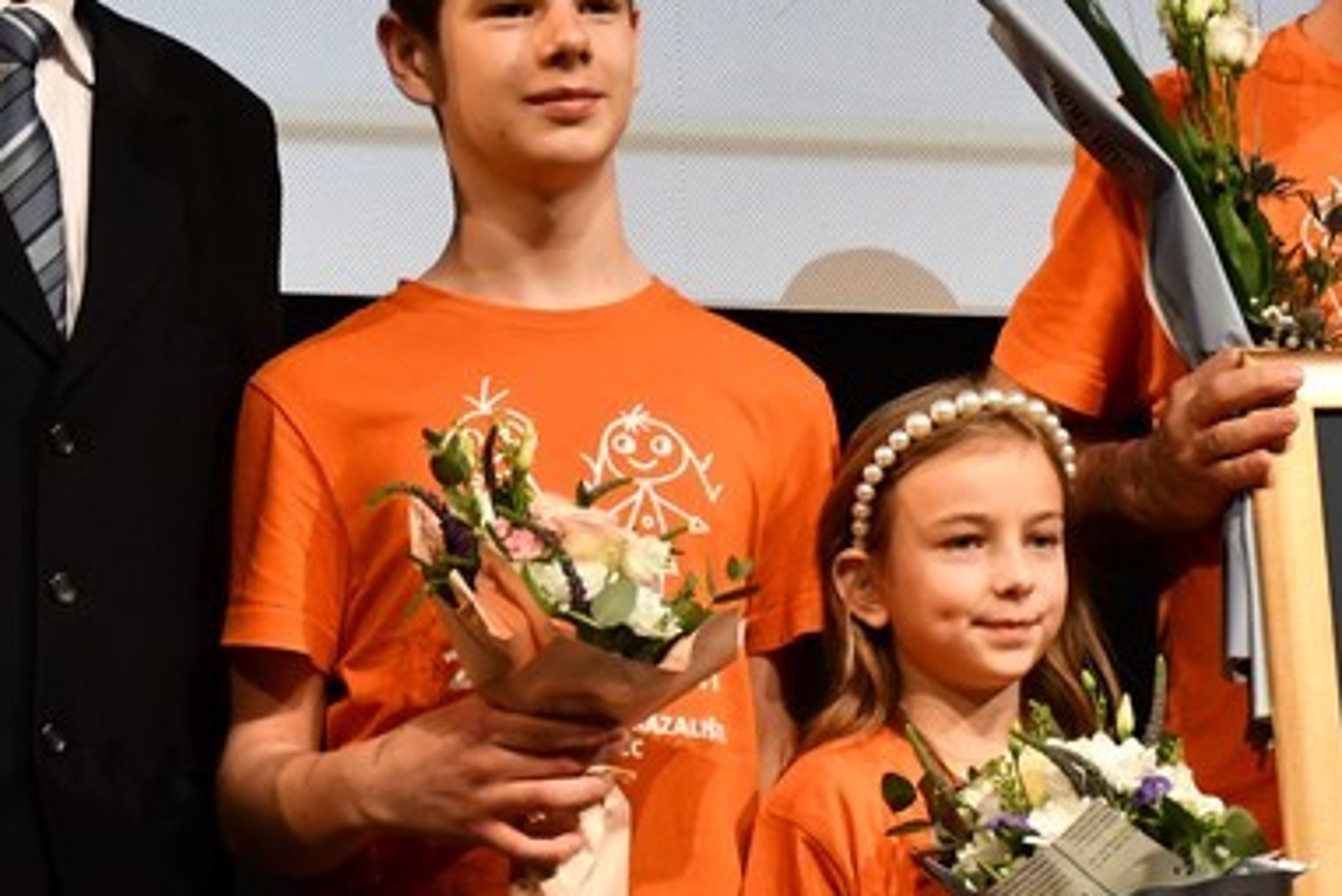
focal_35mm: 193
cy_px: 613
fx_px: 7197
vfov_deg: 7.1
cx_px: 1163
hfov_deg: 10.6
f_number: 4.5
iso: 2800
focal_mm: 48
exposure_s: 1/125
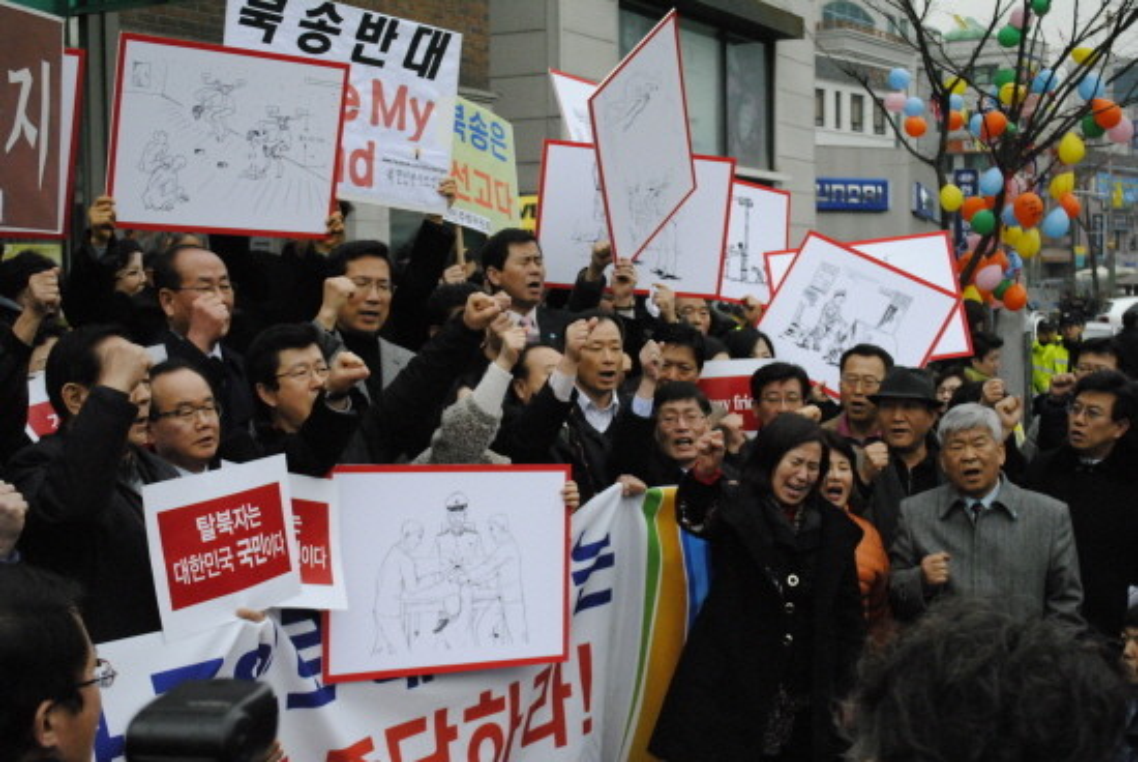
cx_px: 569
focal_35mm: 52
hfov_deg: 37.8
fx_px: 1661
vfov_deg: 25.8
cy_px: 381
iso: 1600
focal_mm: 35
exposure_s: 1/4000
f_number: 5
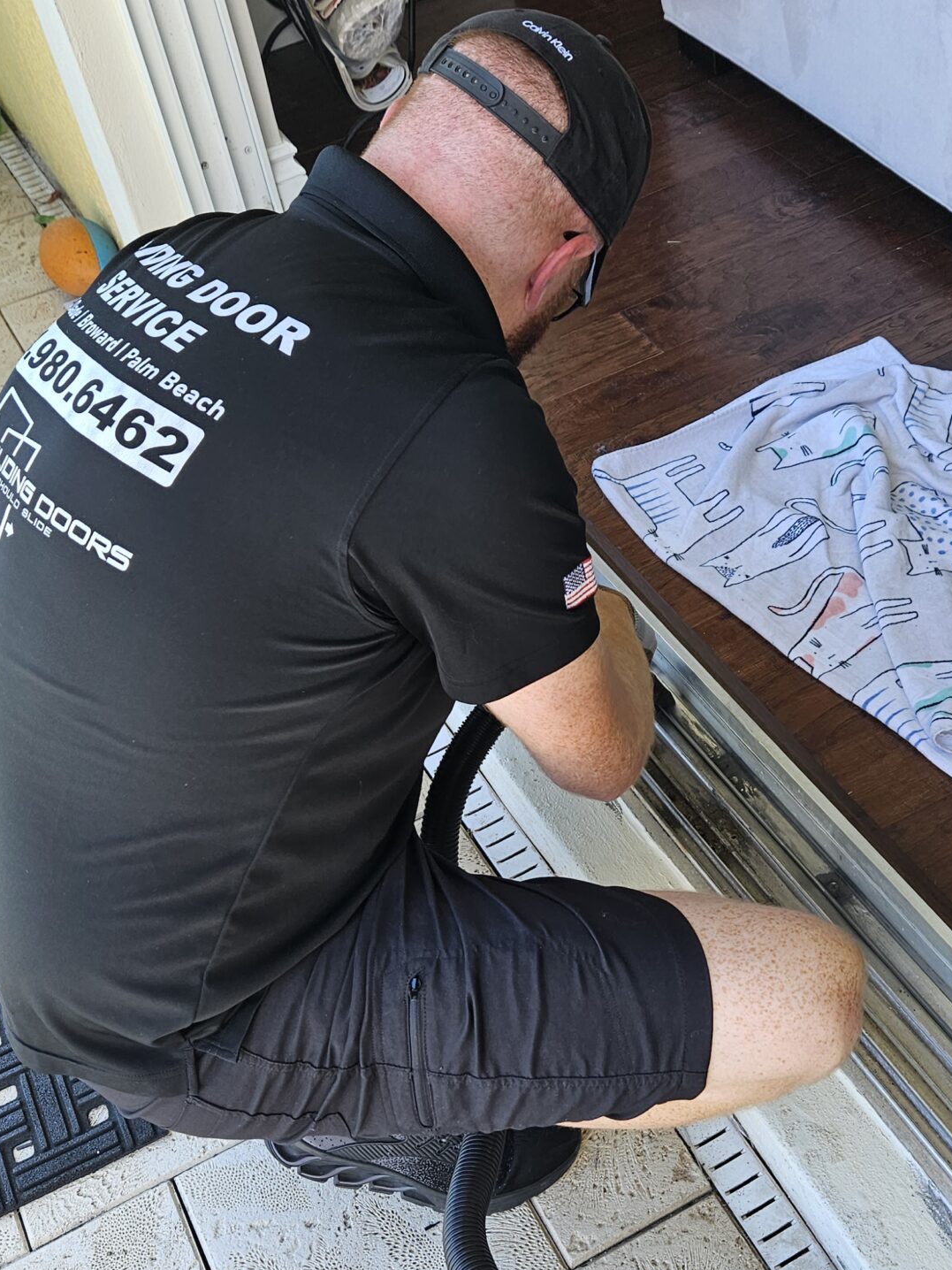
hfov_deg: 35.0
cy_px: 835
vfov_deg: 45.2
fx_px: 1503
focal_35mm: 41
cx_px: 575
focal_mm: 5.4
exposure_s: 1/180
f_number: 1.8
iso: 40
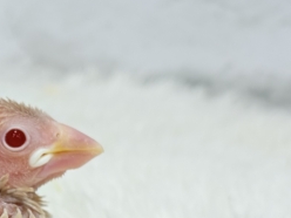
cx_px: -48
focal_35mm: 134
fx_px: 1126
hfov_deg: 14.3
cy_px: 212
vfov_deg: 11.0
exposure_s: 1/50
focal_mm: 5.96
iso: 32
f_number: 1.6
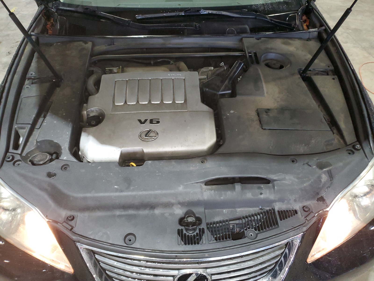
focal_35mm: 26
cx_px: 187
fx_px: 281
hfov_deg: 67.3
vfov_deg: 53.1
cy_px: 140
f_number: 1.5
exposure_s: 1/30
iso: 292
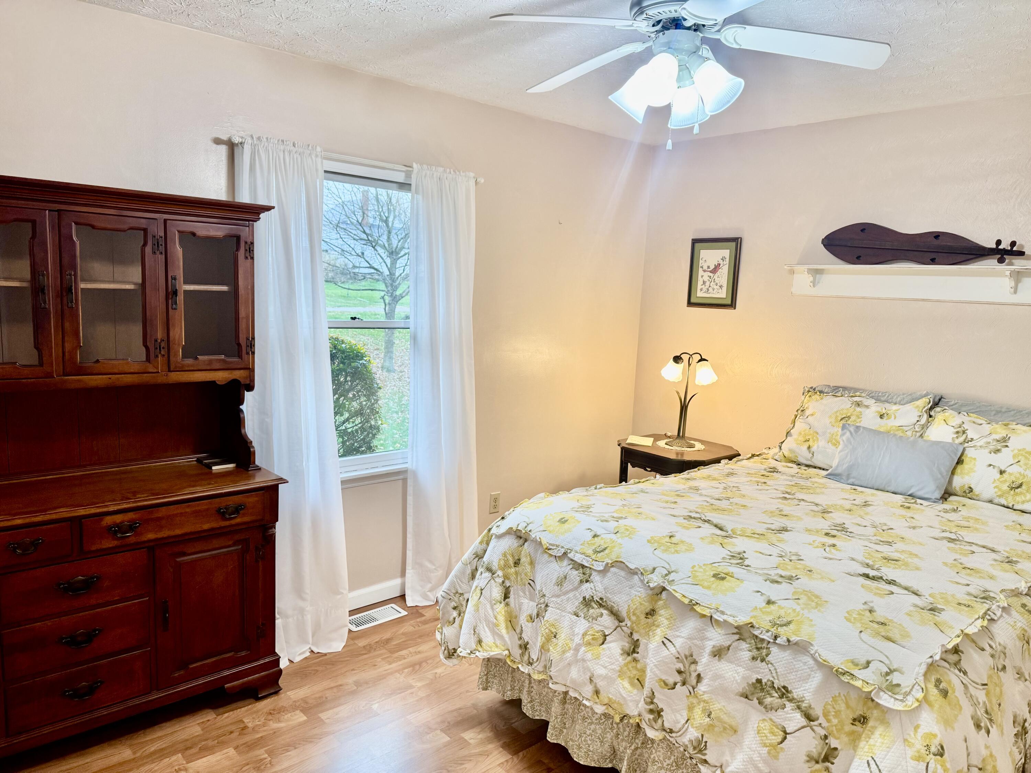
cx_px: 516
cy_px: 386
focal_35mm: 24
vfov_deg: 56.8
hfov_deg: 71.6
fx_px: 715
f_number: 1.78
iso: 160
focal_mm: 6.76
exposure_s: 1/120
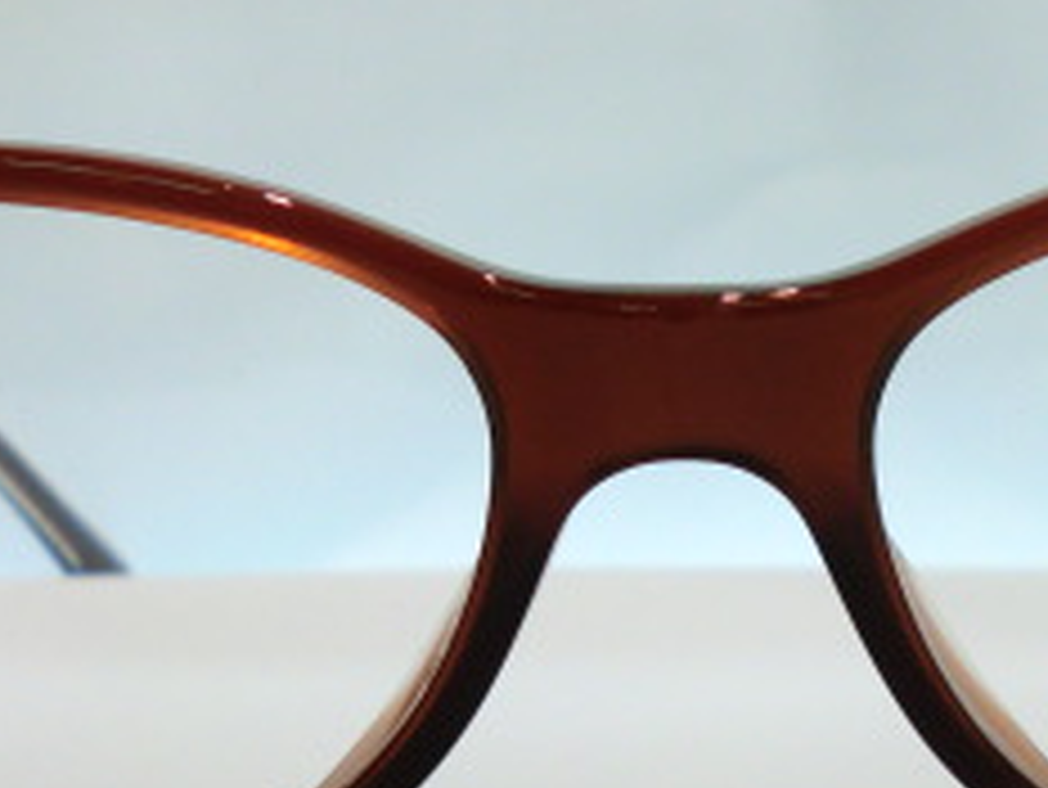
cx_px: 693
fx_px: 2666
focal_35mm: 88
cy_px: 666
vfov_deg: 16.6
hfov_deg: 22.2
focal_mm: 5.8
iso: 125
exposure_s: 1/60
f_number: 3.5
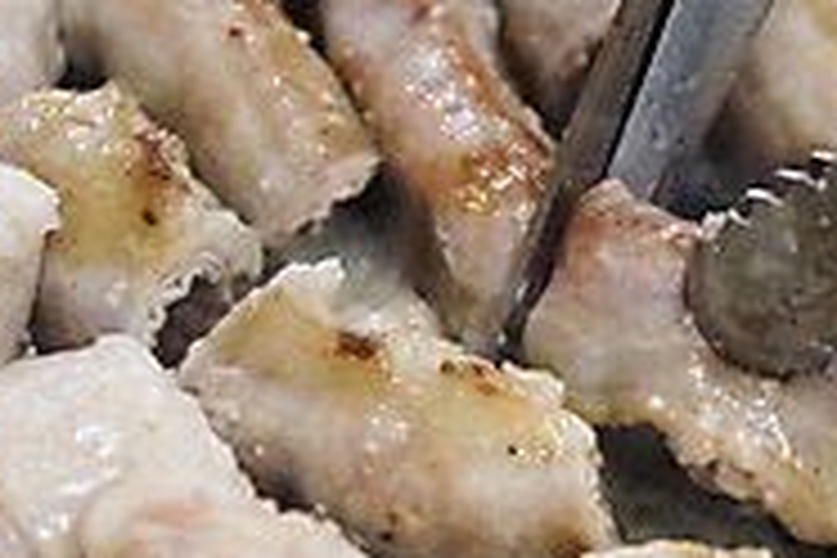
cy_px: 216
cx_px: 632
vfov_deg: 6.1
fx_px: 5231
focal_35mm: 225
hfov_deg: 9.1
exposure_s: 1/125
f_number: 4
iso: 1600
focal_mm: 70
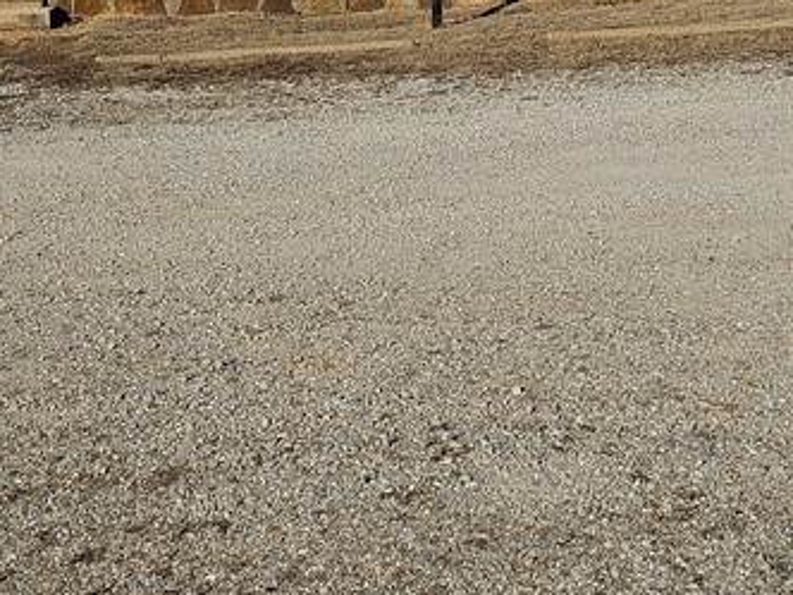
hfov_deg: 26.0
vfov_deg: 19.0
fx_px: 1695
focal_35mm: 74
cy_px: -86
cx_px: 588
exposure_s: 1/10435
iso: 50
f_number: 1.8
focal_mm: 5
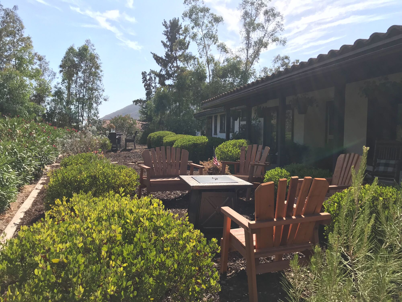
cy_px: 151
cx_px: 201
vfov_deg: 49.7
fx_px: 325
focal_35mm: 28
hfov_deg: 63.4
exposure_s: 1/1312
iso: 20
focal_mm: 3.99
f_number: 1.8
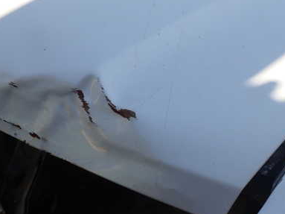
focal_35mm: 47
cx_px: 100
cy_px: 94
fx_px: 387
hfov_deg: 40.1
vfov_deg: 30.8
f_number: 3.2
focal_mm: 5.4
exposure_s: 1/640
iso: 100
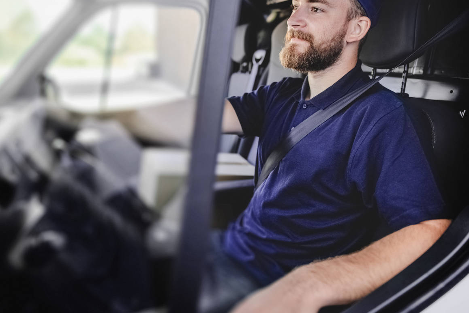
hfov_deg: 65.5
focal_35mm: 28
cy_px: 123
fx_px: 365
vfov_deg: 46.1
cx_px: 240
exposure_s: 1/160
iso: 64
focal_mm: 20
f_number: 1.8
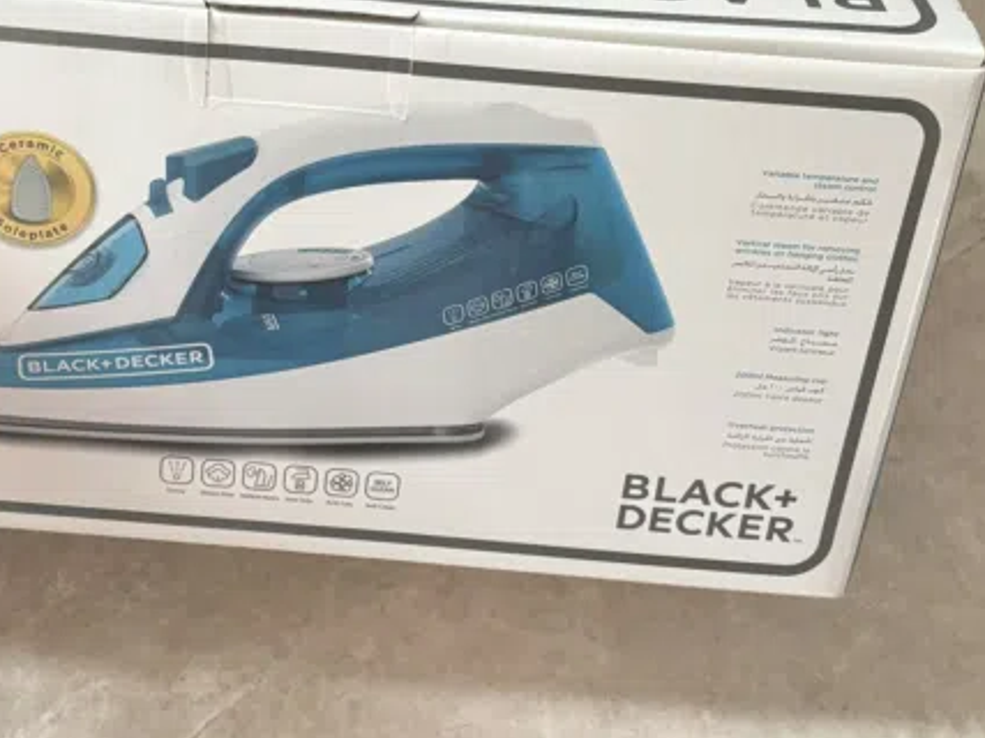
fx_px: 1109
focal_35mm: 39
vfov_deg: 36.8
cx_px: 316
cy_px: 341
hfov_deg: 47.0
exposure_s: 1/60
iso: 400
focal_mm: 5.96
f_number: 1.6
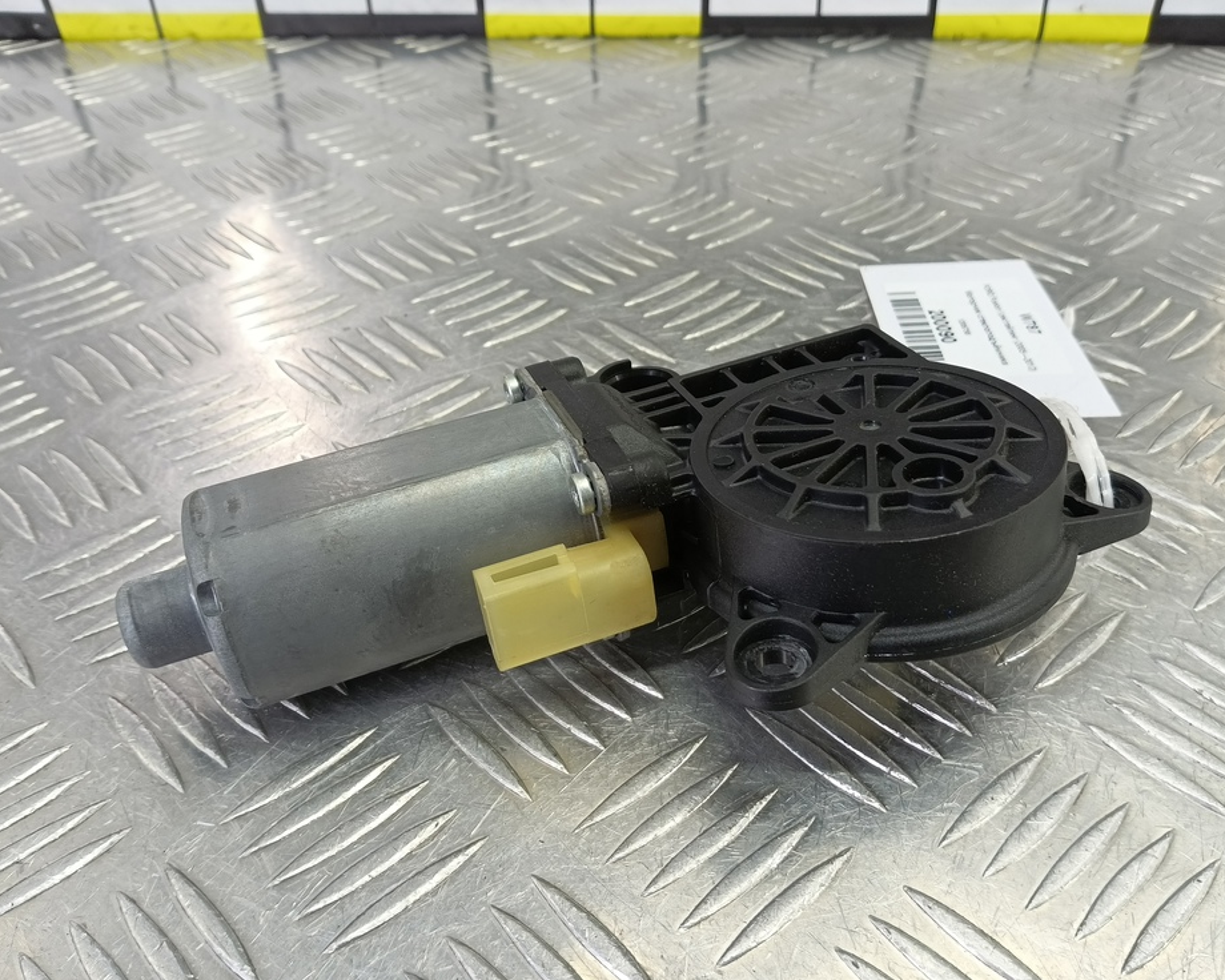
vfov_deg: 56.8
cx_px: 631
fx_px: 906
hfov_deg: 68.1
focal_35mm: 25
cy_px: 498
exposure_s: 1/50
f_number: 1.6
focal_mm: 4.11
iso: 150
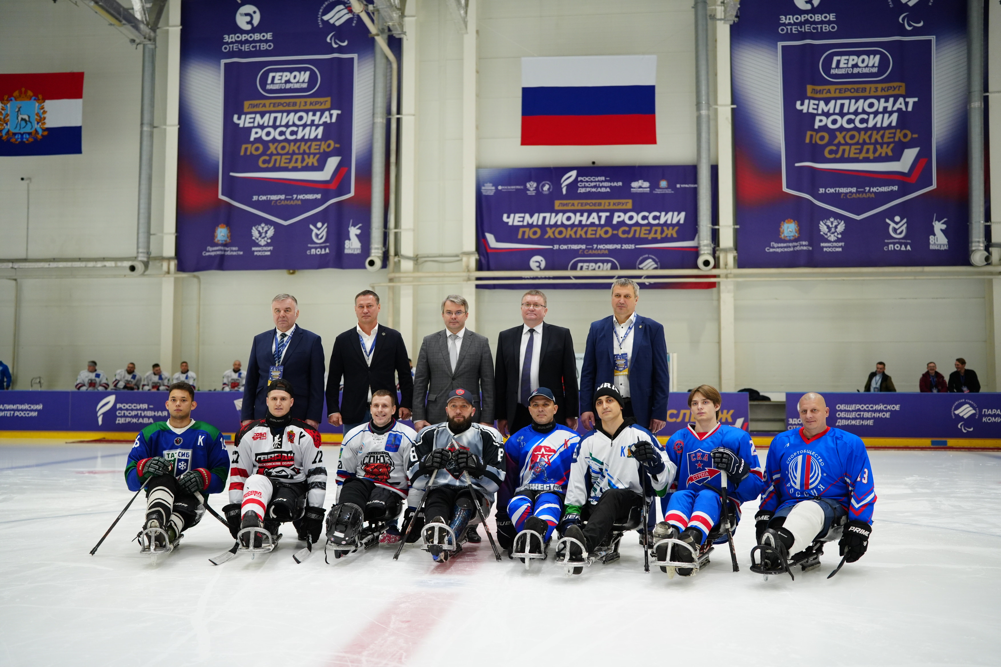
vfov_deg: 37.9
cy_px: 334
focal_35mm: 35
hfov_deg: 54.4
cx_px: 500
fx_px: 973
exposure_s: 1/400
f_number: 2
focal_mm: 35
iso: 1250
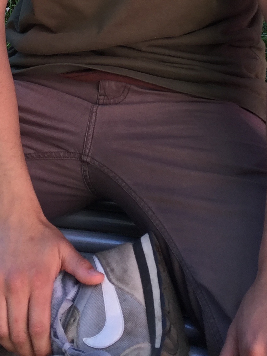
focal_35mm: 83
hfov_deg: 17.8
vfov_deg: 21.6
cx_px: 103
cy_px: -88
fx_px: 854
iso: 32
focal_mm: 4.15
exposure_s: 1/123
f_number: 2.2
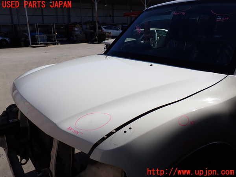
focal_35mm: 30
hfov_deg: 60.0
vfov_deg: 46.8
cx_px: 118
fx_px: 205
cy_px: 88
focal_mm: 5.4
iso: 100
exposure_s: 1/250
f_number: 9
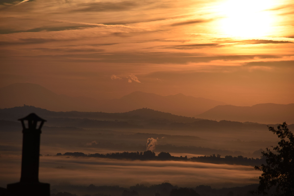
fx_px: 1715
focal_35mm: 210
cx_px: 147
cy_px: 98
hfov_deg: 9.8
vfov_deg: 6.5
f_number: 4.8
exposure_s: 1/2000
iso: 100
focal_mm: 140
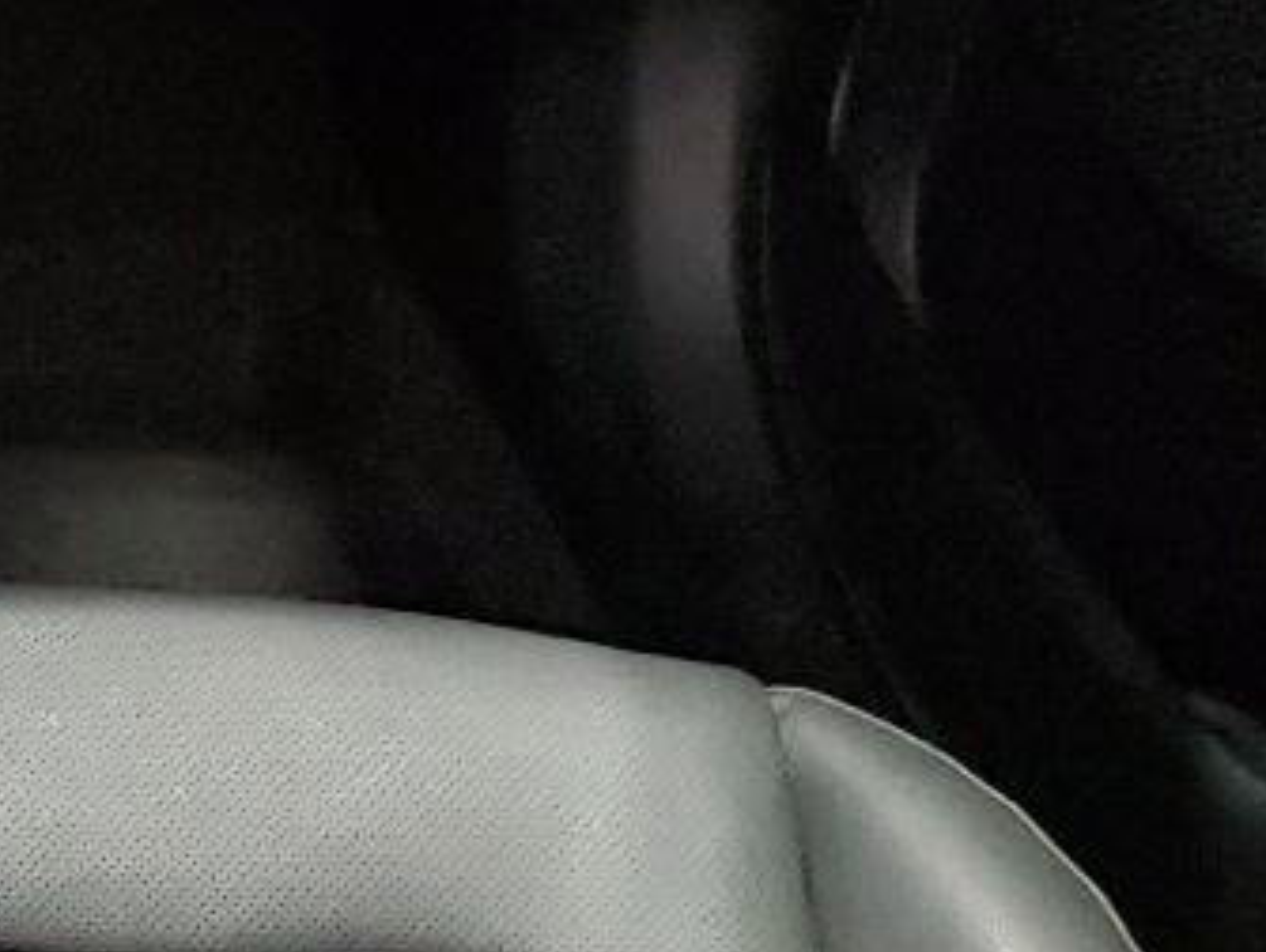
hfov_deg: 12.8
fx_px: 4540
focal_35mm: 124
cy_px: 661
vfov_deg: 12.0
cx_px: -1617
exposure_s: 1/20
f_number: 1.5
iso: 319
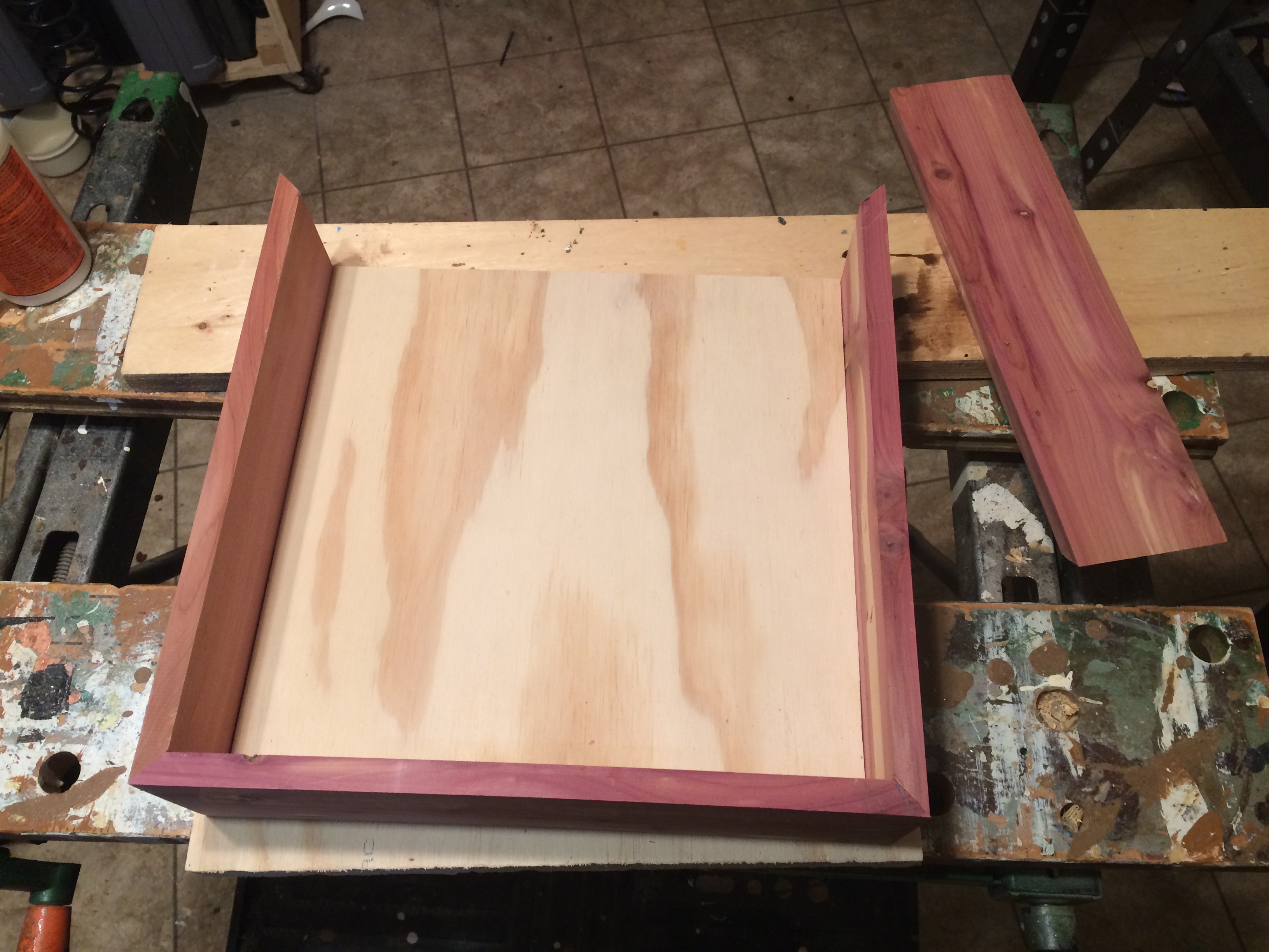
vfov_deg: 48.2
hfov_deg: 61.7
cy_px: 476
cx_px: 634
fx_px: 1063
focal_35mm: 29
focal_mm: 4.15
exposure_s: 1/30
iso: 100
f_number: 2.2
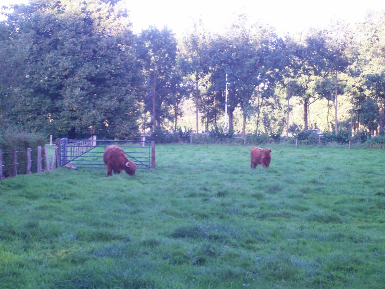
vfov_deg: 14.5
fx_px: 1134
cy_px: 144
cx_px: 192
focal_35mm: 102
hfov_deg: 19.3
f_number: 4.6
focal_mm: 16.8
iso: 160
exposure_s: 1/52.1
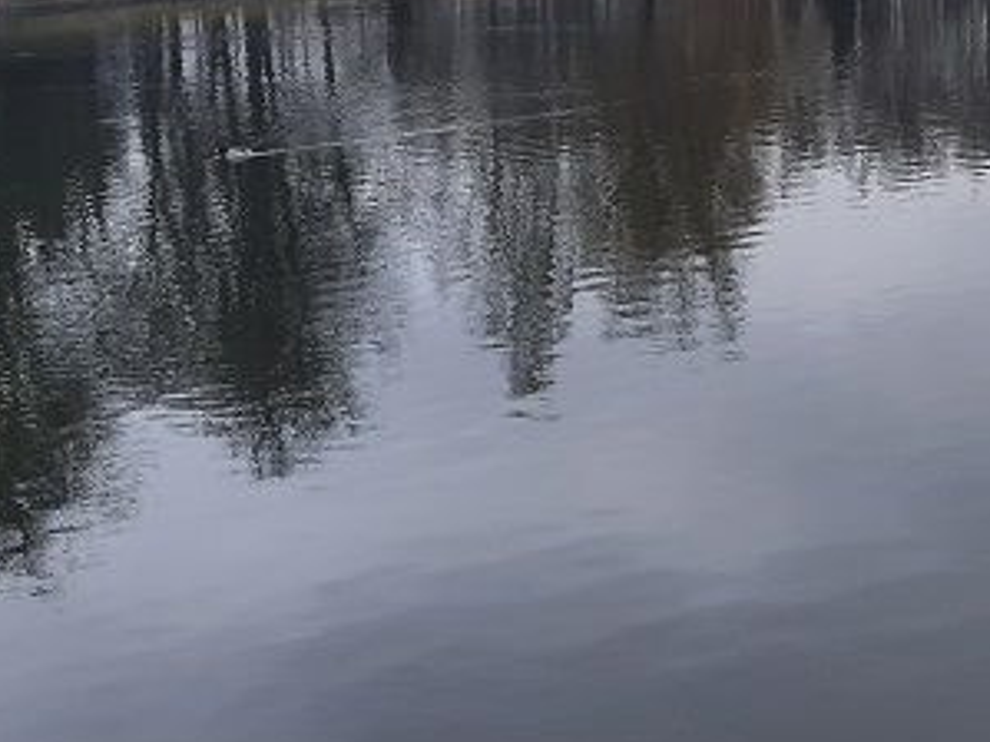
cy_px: 78
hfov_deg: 30.6
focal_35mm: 61
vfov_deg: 23.4
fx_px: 1744
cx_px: 848
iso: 32
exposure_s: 1/317
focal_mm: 4.6
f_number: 2
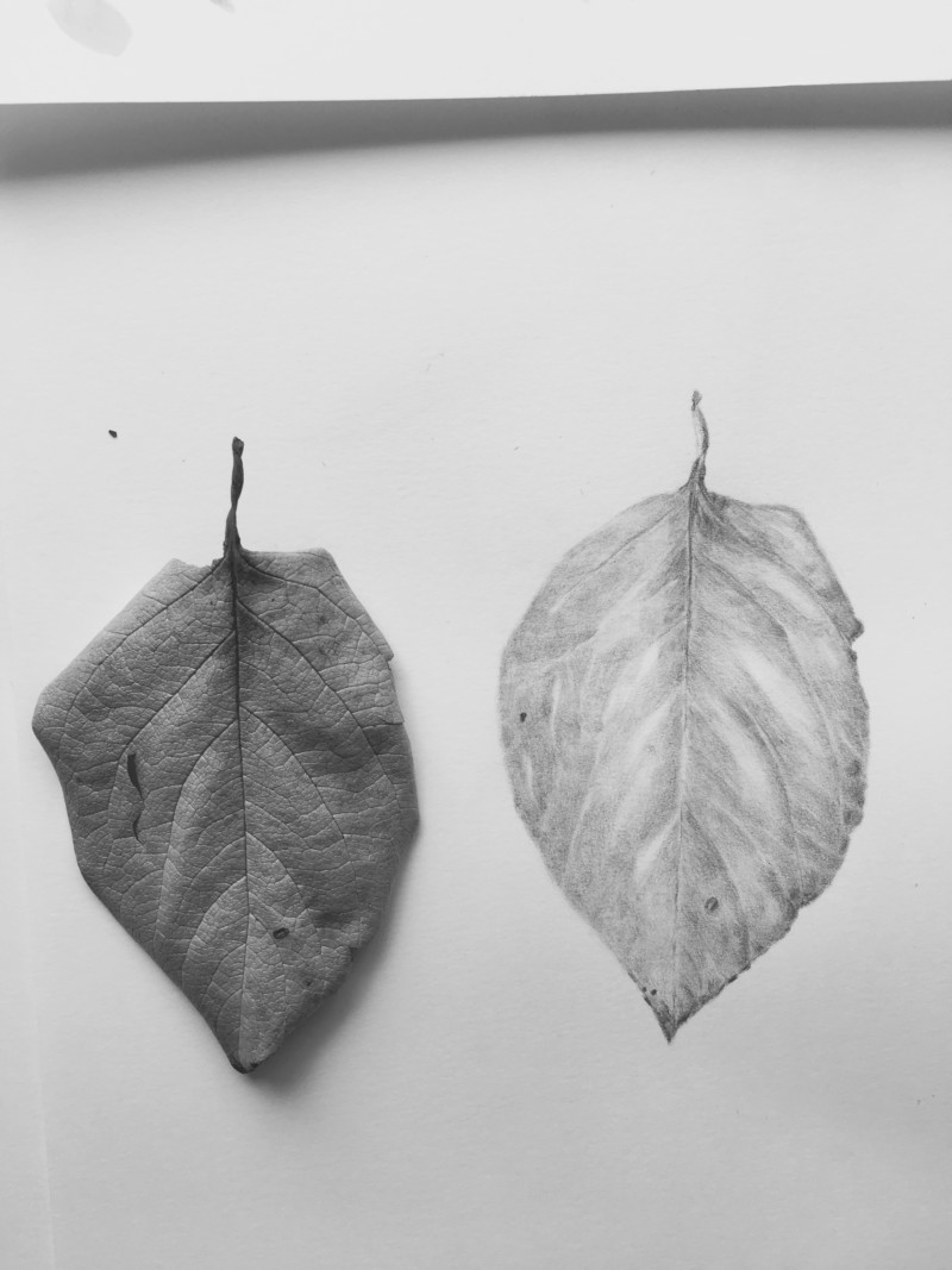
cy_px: 635
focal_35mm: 29
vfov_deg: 61.7
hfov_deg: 48.2
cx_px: 476
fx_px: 1064
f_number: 2.2
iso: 25
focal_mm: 4.15
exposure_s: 1/60
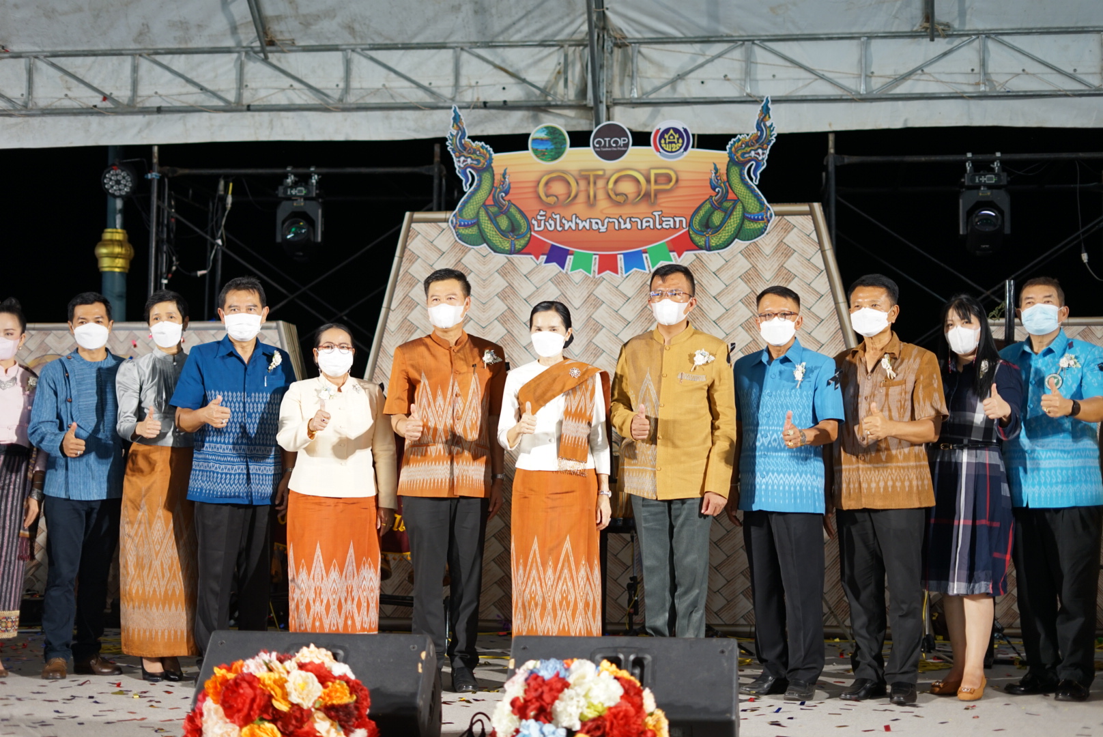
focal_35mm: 50
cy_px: 368
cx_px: 552
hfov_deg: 39.6
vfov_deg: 27.0
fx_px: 1533
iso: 400
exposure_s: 1/125
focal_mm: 50
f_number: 2
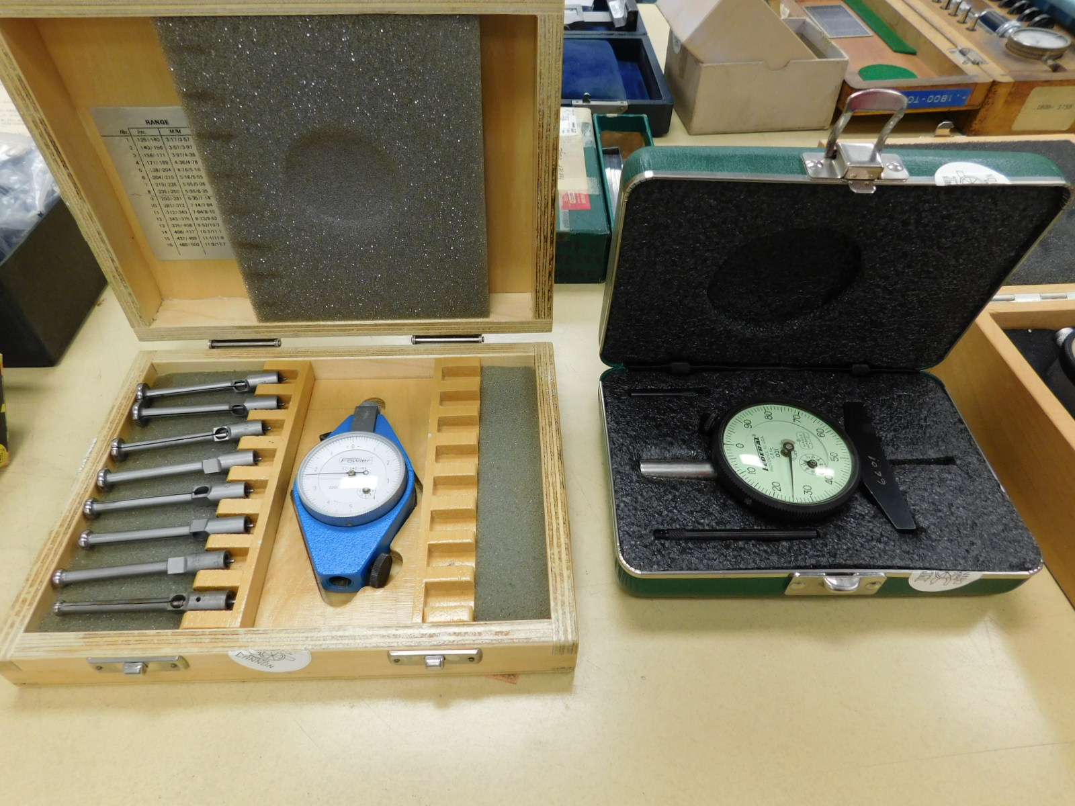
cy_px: 403
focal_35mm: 23
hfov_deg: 73.9
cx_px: 538
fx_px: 714
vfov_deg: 58.9
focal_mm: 4
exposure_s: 1/30
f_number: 3
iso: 140
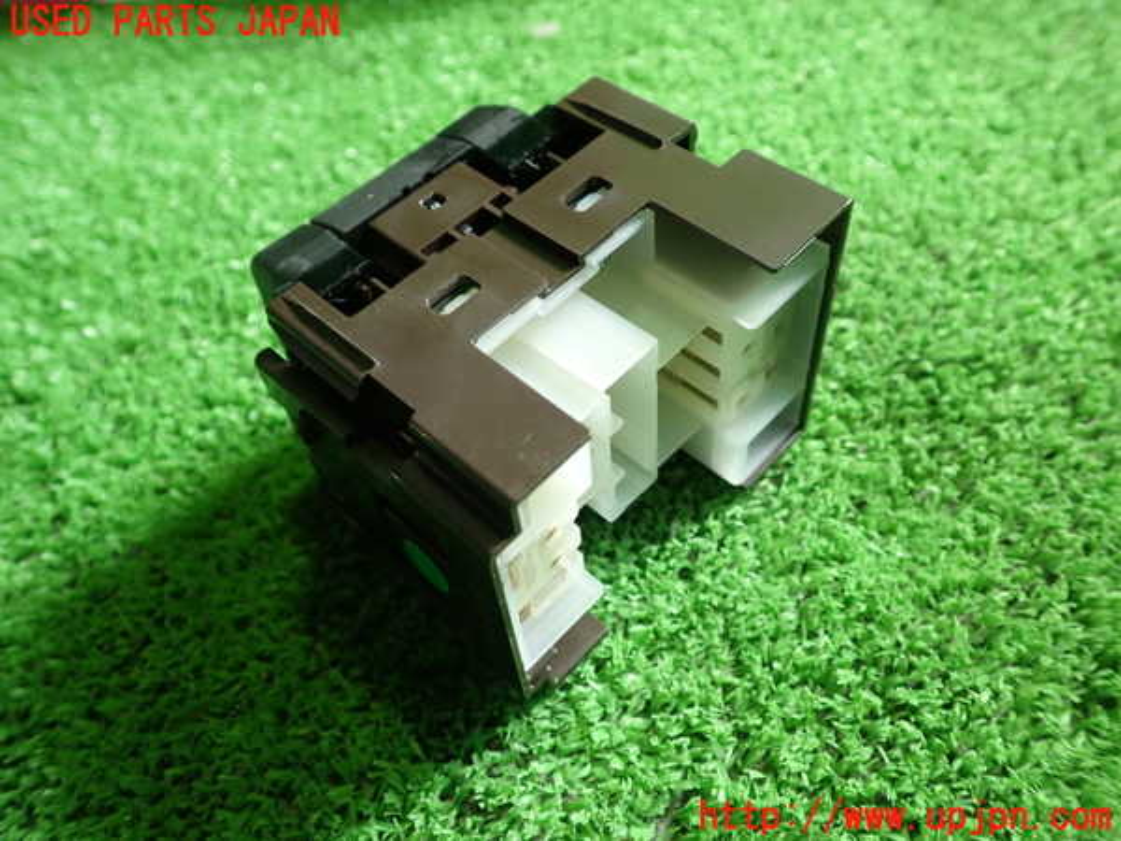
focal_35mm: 30
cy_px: 420
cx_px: 560
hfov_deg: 60.0
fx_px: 972
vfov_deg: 46.8
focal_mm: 5.4
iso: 200
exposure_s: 1/40
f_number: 2.3
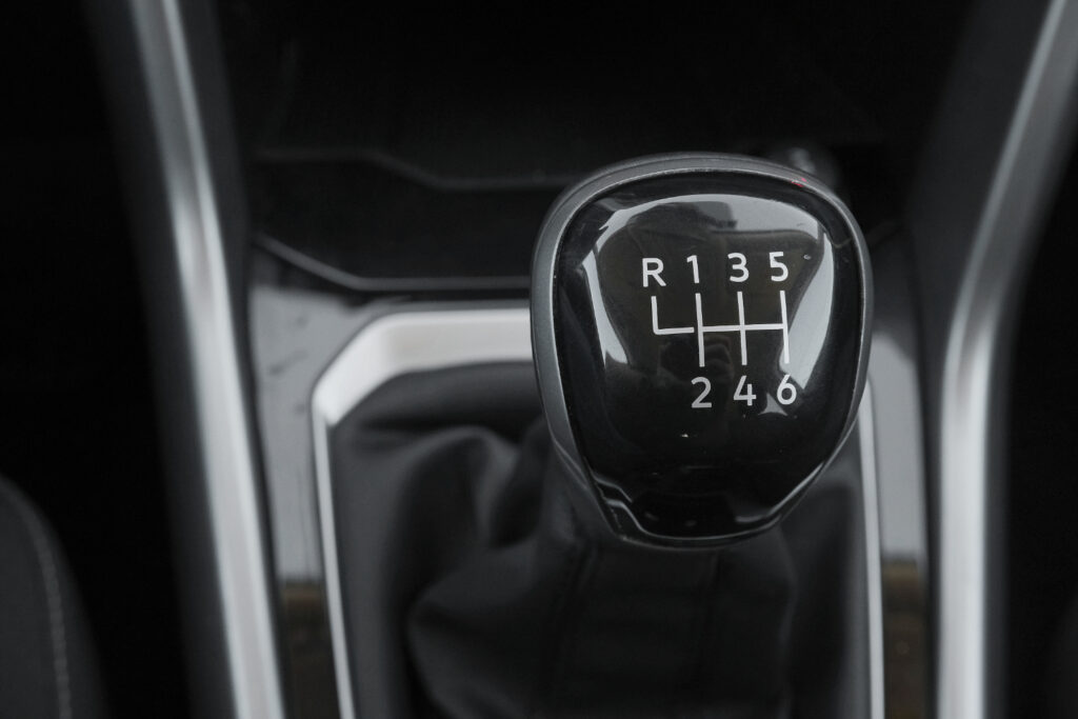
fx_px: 1527
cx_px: 539
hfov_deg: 38.9
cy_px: 360
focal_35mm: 51
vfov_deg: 26.5
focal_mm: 34.3
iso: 2000
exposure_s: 1/100
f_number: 8
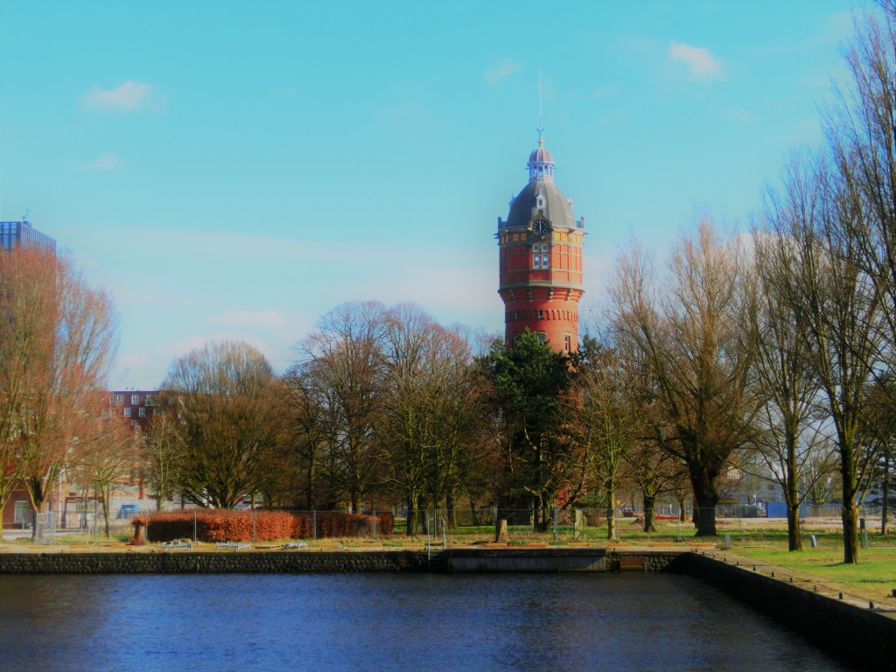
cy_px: 336
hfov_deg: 28.6
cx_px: 448
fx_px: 1760
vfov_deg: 21.6
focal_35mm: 68
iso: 80
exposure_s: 1/500
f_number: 4.7
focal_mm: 12.1
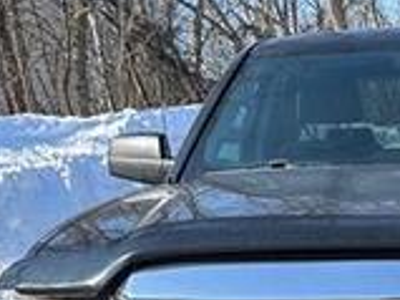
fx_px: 878
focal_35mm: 76
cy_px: 413
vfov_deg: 17.8
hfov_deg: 23.9
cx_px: 450
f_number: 1.78
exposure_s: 1/1901
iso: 100
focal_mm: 6.76
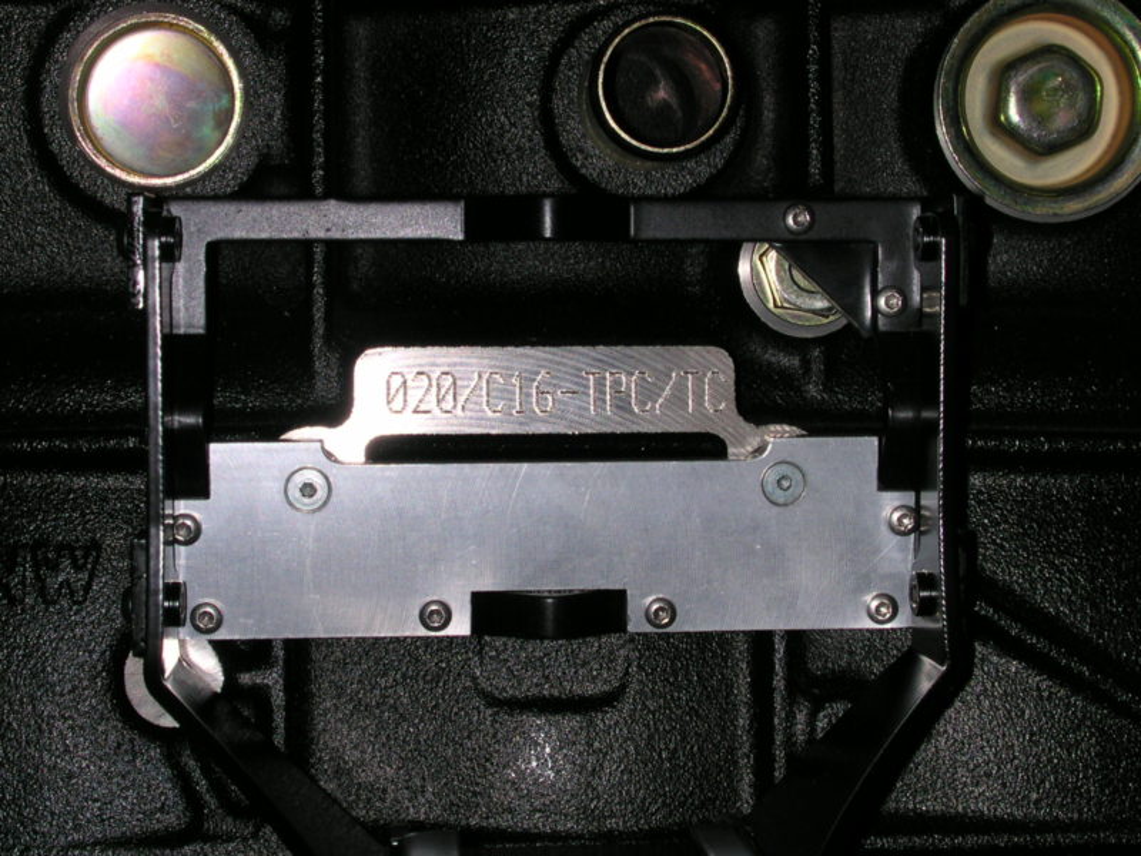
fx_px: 2110
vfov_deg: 22.9
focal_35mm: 64
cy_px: 428
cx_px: 570
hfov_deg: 30.3
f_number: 5.9
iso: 100
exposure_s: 1/60
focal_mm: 9.7
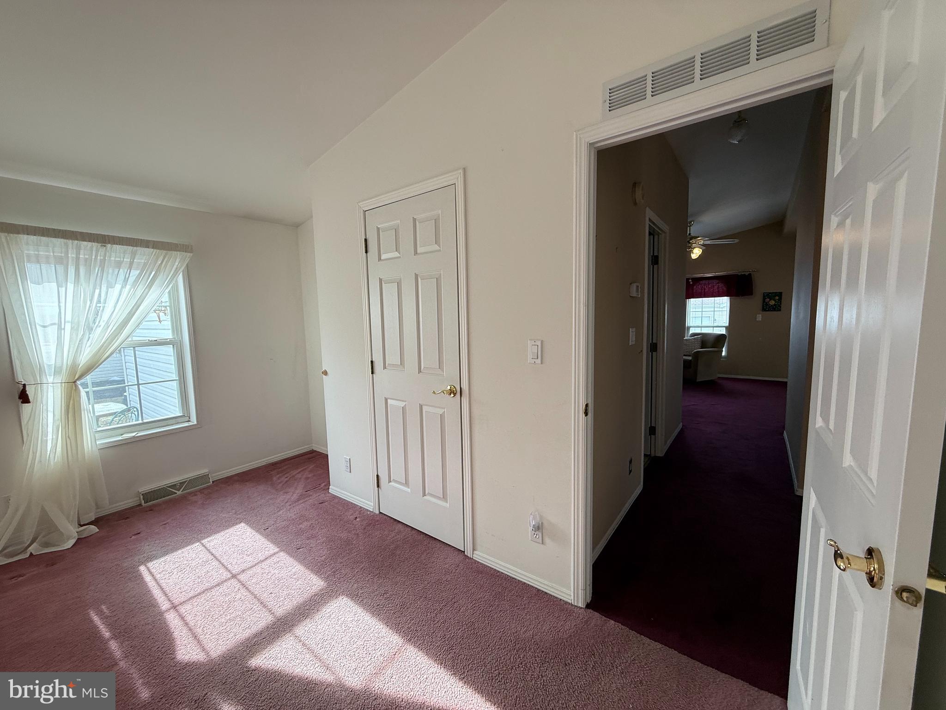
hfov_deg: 102.1
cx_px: 473
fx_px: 383
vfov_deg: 85.7
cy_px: 355
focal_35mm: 14
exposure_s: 1/120
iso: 64
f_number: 2.2
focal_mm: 2.22
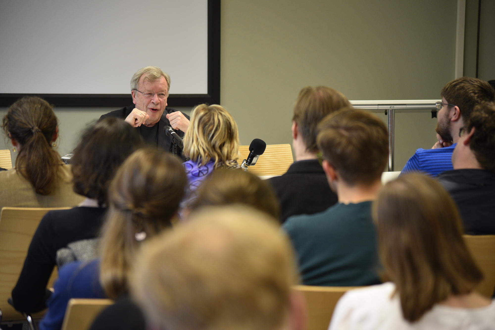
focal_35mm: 120
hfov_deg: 17.1
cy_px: 165
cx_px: 248
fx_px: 1651
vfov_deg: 11.4
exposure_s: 1/60
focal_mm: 120
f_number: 4
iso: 800
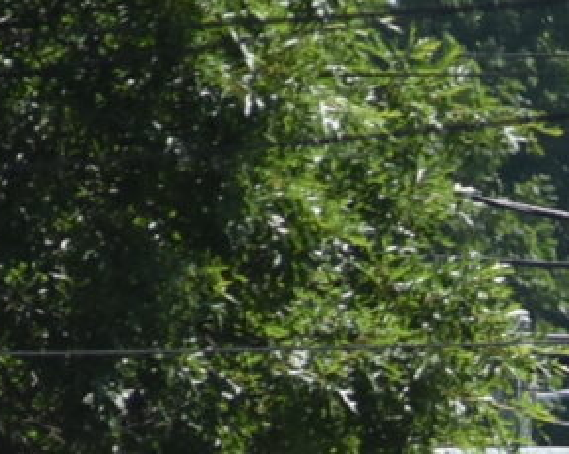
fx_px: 44140
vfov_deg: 0.6
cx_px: 1703
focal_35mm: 2622
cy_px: 1661
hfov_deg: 0.7
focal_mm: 210
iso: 250
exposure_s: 1/1000
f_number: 5.6
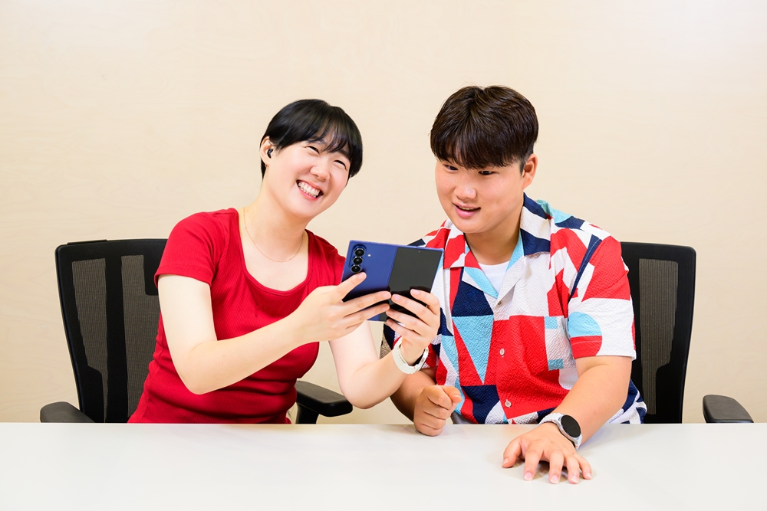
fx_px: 831
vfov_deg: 34.2
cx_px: 384
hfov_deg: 49.5
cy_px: 256
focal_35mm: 39
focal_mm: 39
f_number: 5.6
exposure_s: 1/125
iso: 800
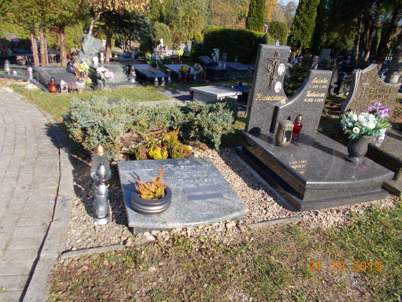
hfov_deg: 67.3
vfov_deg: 53.1
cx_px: 201
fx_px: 302
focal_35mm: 26
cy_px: 151
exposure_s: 1/100
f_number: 8
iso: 80
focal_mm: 4.6
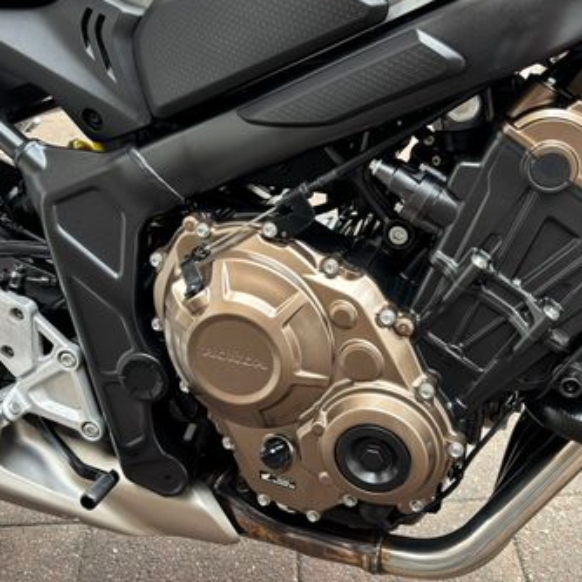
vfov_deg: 38.3
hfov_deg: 38.3
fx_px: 837
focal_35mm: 44
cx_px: 293
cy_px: 289
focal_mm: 5.96
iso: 125
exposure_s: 1/70
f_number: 1.6
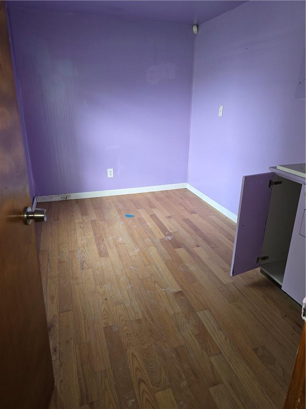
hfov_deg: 58.9
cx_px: 153
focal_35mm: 23
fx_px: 271
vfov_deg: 73.9
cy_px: 204
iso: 100
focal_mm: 6.3
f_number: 1.7
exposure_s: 1/40
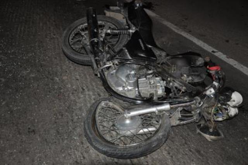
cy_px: 82
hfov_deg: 49.6
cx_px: 124
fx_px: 269
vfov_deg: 34.2
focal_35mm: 39
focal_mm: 26
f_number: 4
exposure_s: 1/60
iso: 800
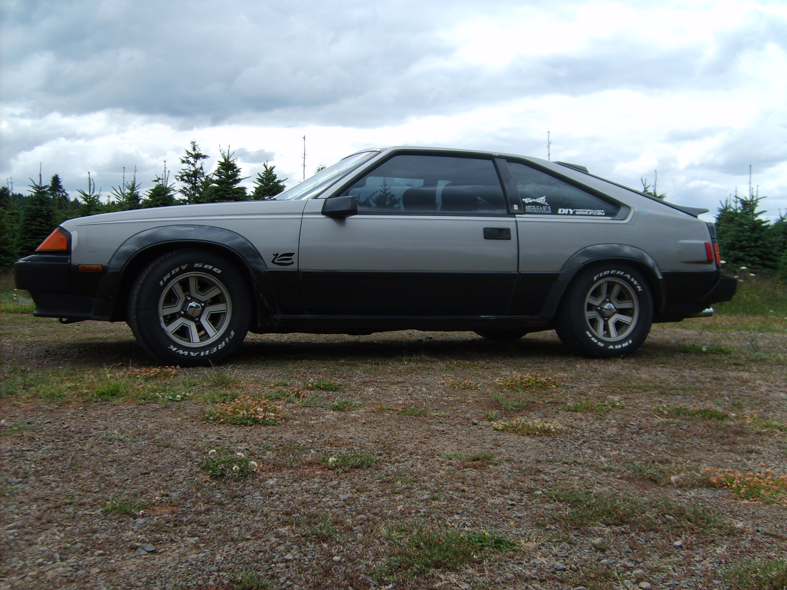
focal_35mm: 35
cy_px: 295
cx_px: 394
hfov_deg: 52.6
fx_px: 796
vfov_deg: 40.7
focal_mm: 5.8
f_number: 2.8
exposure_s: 1/1000
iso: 50
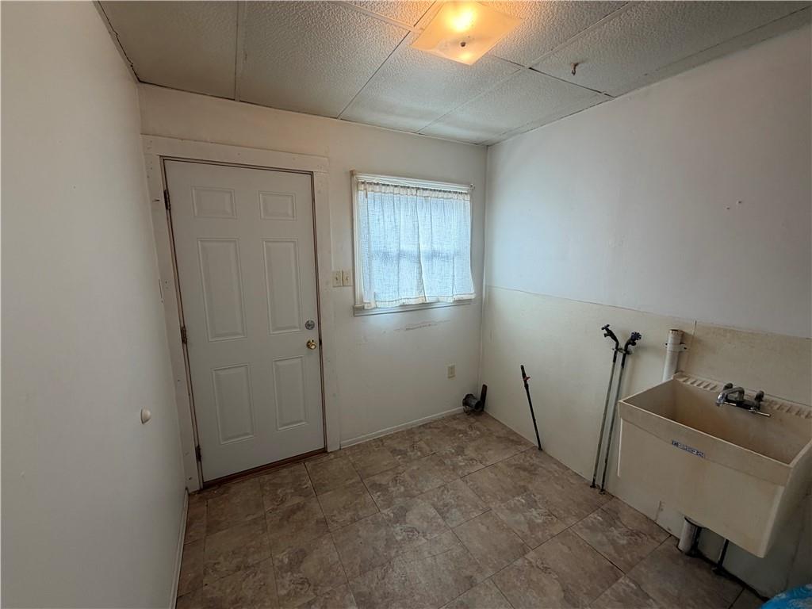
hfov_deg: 102.1
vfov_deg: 85.7
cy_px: 304
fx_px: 328
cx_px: 406
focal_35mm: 14
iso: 125
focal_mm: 2.22
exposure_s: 1/120
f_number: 2.2
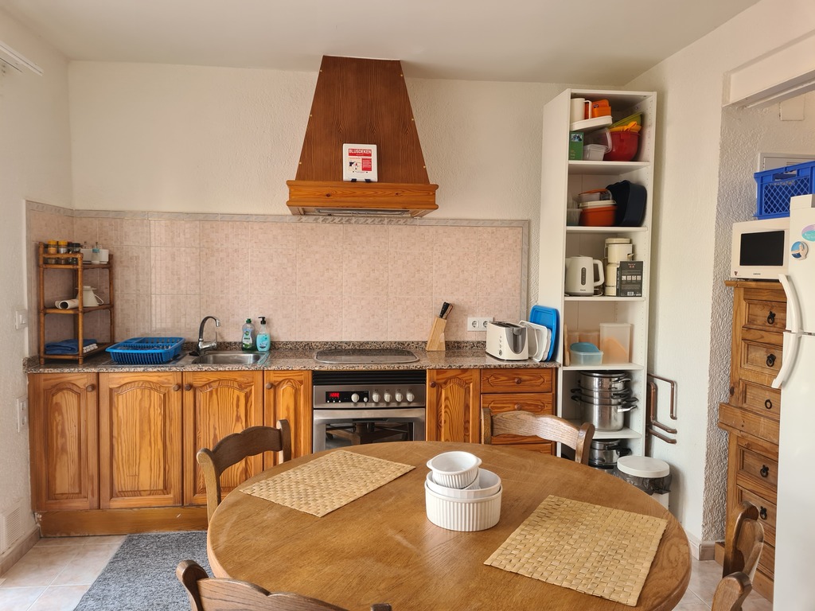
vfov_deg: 53.1
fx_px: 612
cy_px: 306
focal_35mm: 26
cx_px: 408
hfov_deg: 67.3
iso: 64
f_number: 1.8
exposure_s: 1/50
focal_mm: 5.4
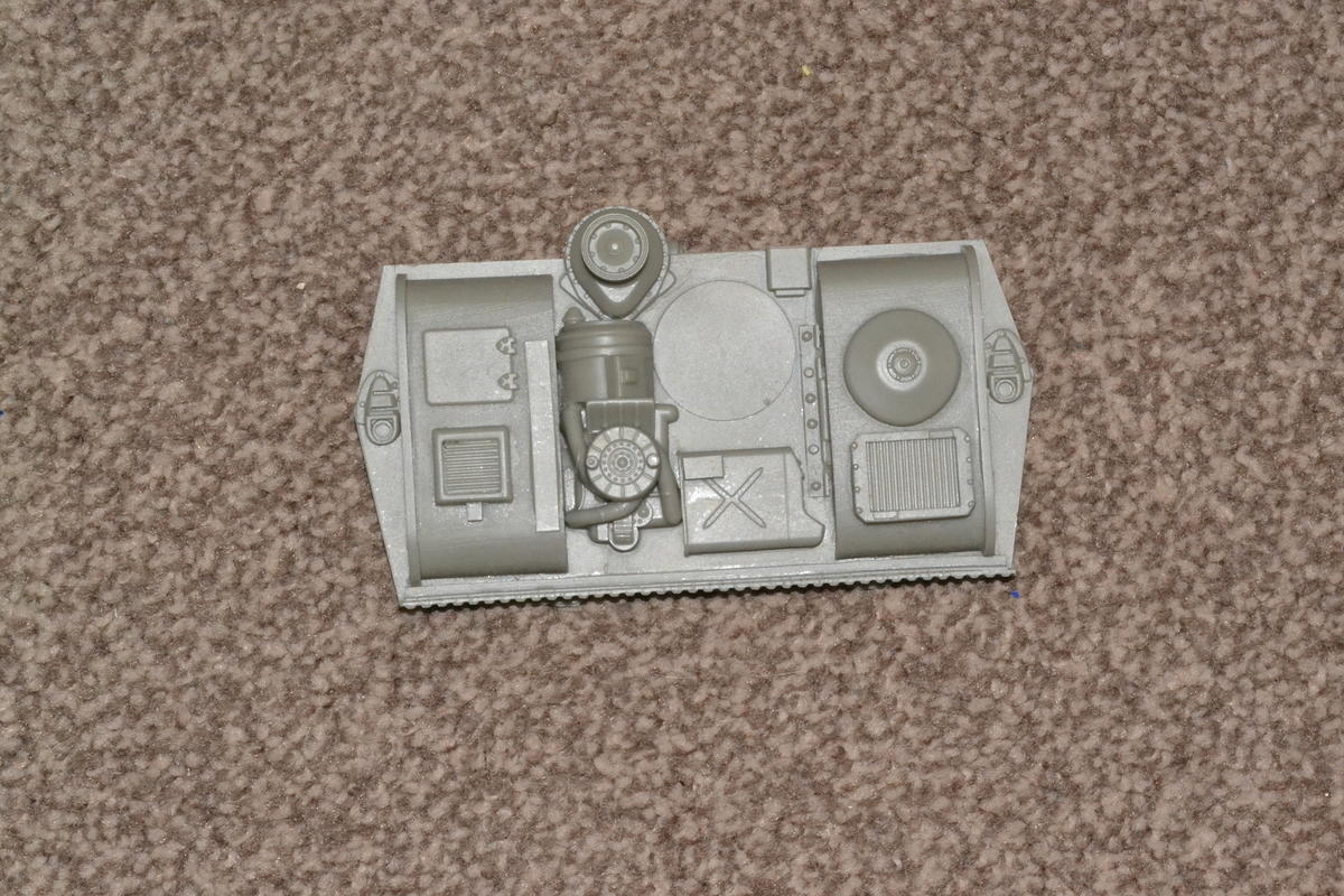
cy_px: 448
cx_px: 672
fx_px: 3080
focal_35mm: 82
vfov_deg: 16.6
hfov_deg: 24.6
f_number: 22
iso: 3200
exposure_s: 1/60
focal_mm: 55
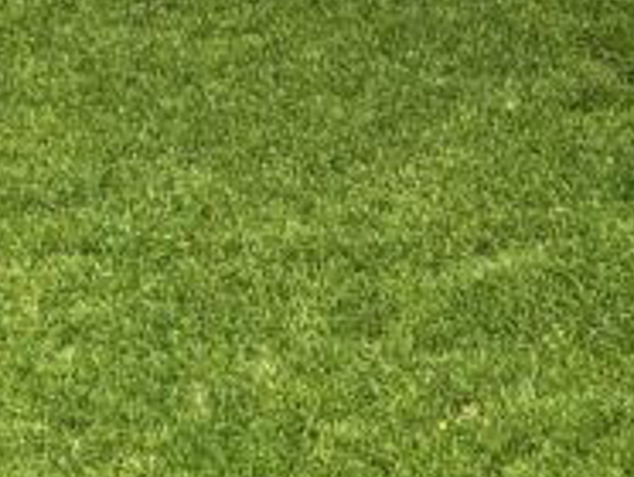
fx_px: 2622
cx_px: 1200
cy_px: -780
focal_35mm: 143
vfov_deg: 9.0
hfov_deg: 12.4
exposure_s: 1/448
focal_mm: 5.96
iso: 50
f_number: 1.6
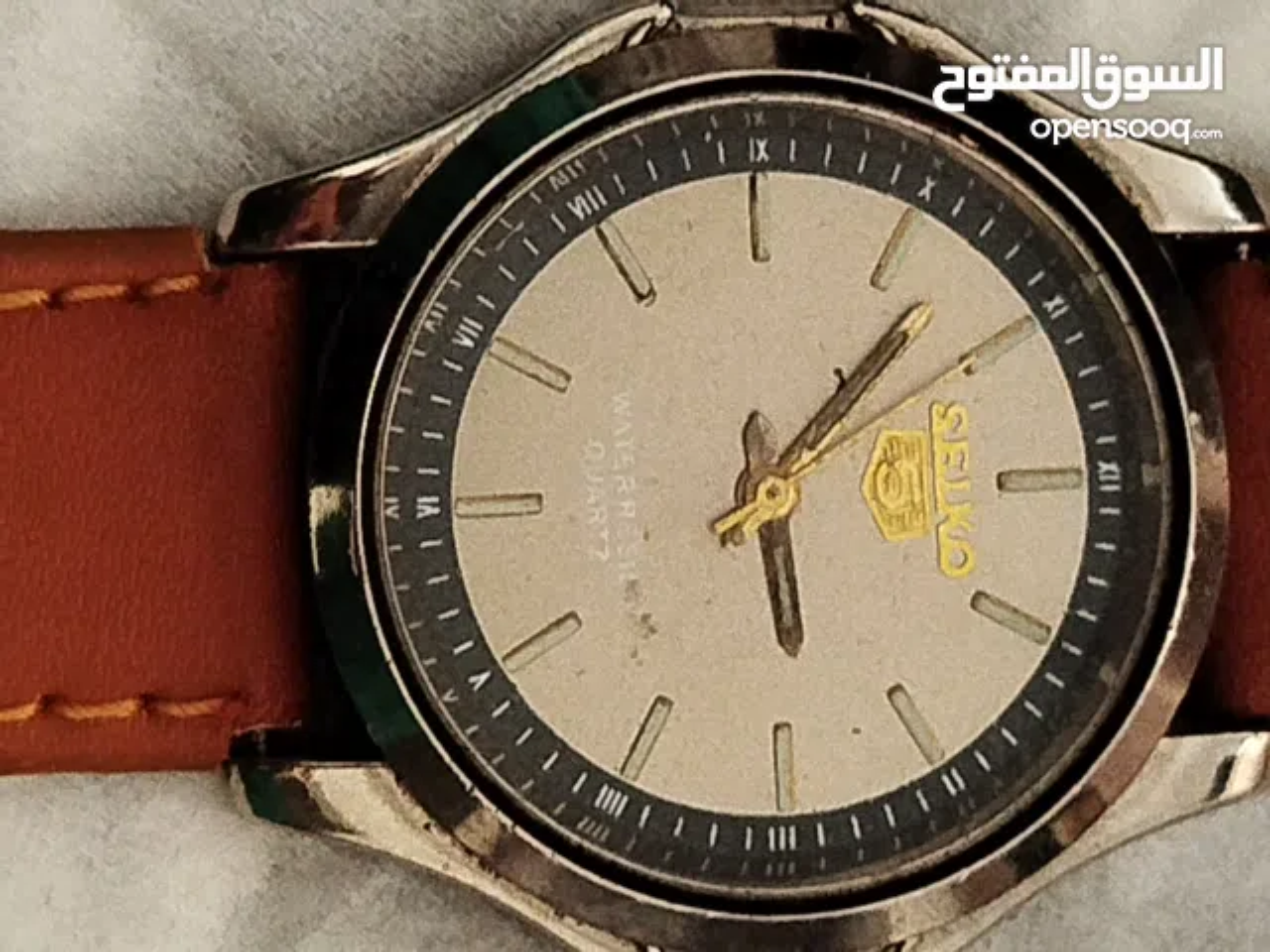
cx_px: 635
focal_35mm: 112
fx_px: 4109
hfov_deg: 17.6
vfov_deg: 13.2
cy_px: 476
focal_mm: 5.31
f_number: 1.7
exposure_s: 1/33
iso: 500
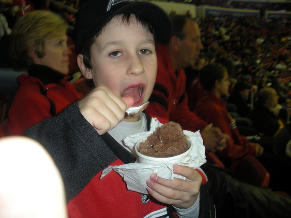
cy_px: 109
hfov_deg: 51.4
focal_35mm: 36
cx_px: 146
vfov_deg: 39.7
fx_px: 303
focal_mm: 6.3
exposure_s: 1/30
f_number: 3.5
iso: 64
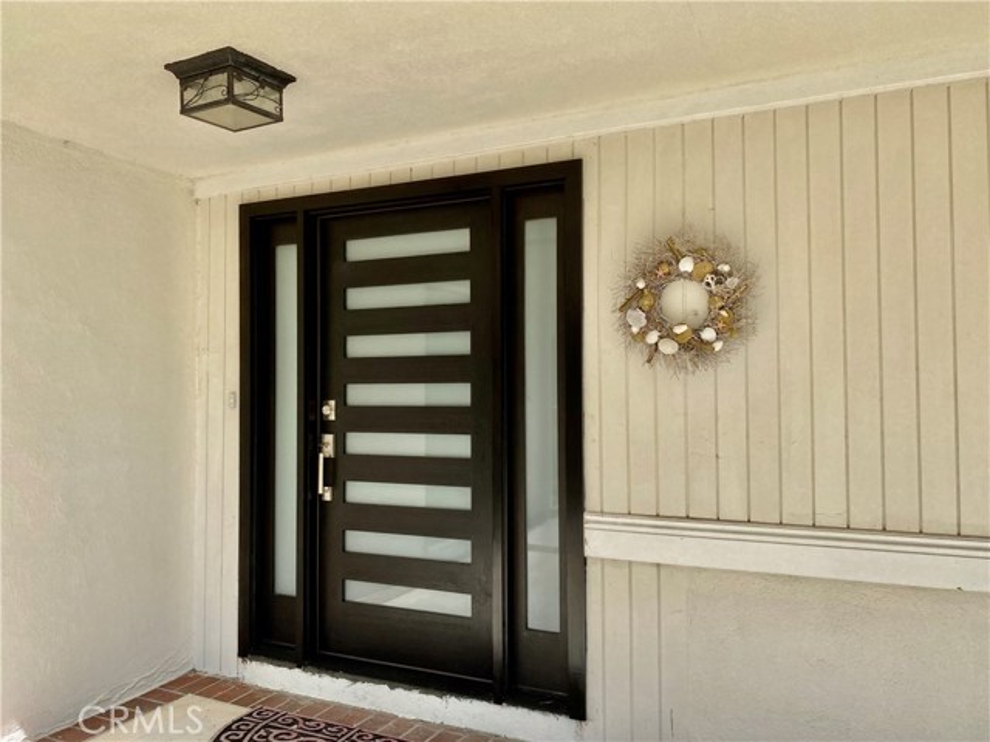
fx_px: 744
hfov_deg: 67.3
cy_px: 371
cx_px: 495
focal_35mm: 26
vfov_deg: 53.1
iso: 32
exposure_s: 1/1996
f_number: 1.8
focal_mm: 4.25
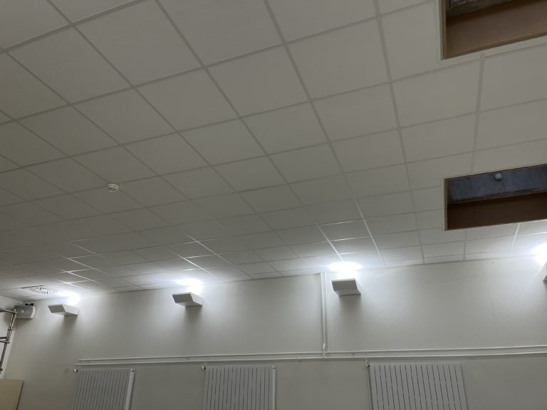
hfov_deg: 67.3
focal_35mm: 26
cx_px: 274
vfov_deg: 53.1
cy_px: 205
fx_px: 411
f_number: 1.6
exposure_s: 1/100
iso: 64
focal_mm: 5.1
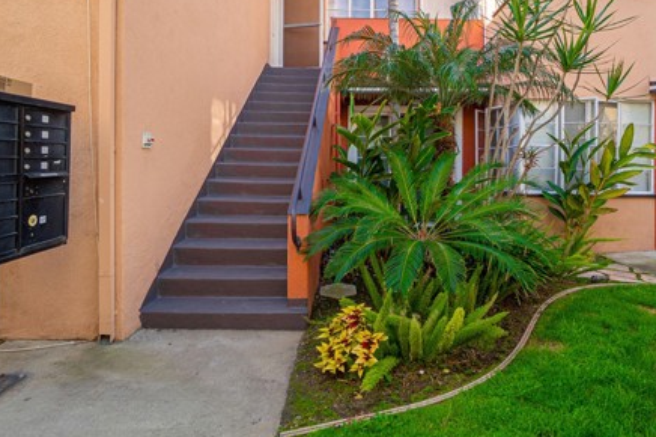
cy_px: 155
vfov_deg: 56.2
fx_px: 401
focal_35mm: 22
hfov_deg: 78.0
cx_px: 381
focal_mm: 10
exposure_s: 1/40
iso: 100
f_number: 7.1
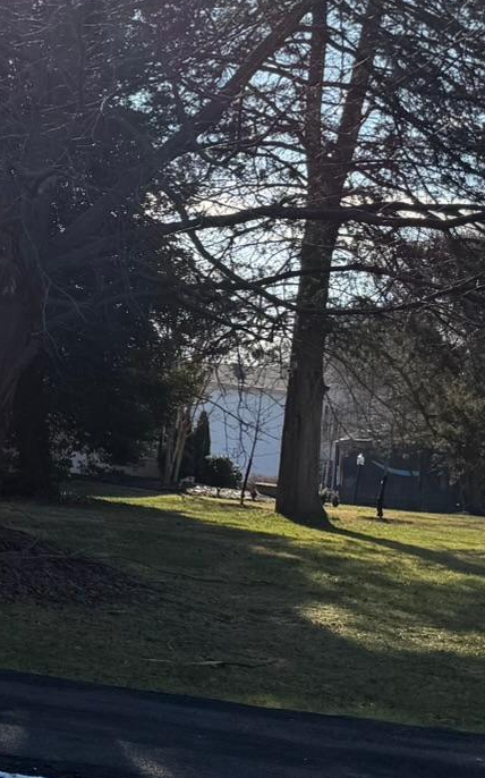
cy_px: 277
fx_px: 1609
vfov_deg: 27.0
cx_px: -640
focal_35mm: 76
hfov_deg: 13.3
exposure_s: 1/5319
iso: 80
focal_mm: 6.76
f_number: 1.78
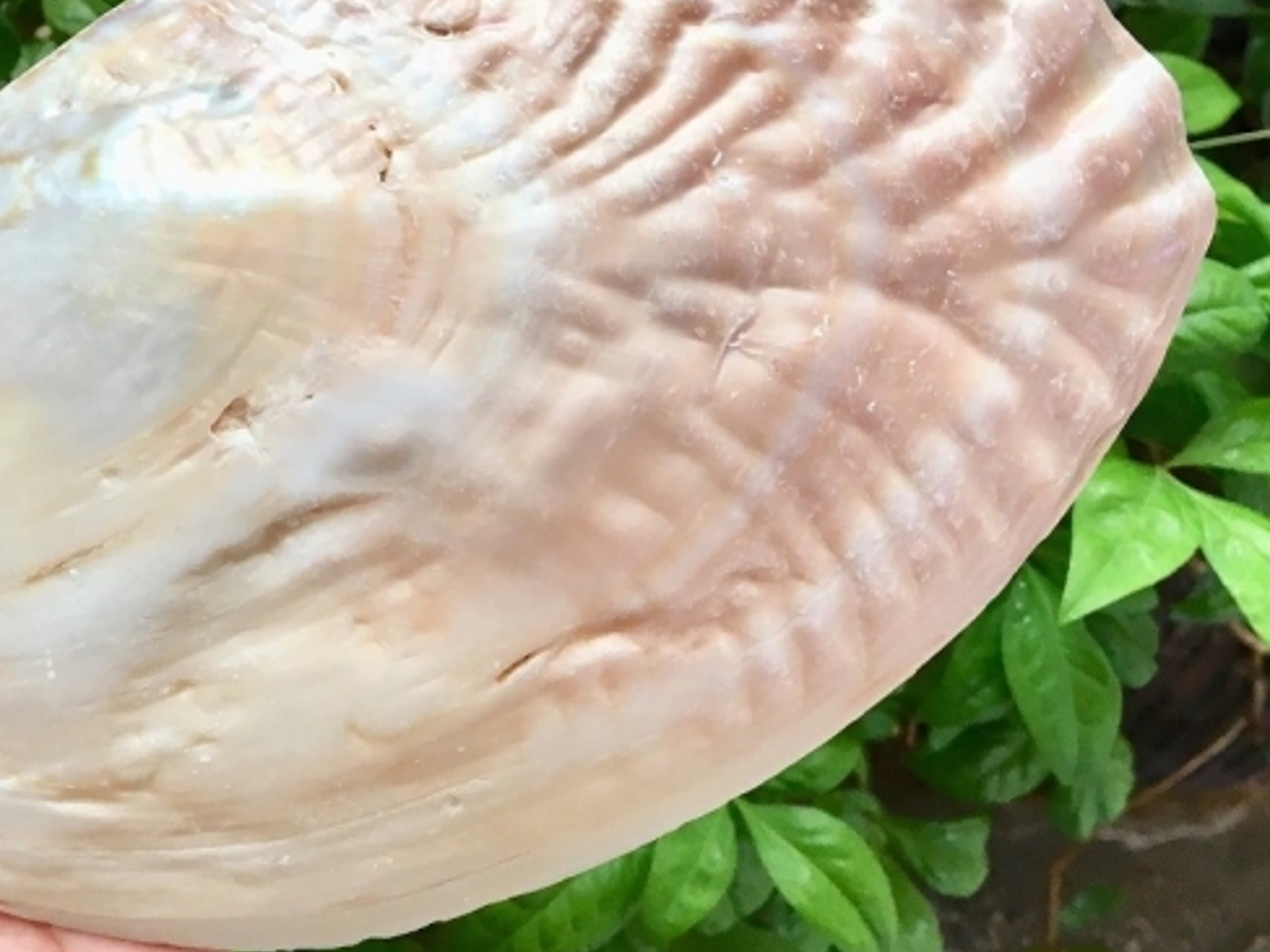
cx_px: 463
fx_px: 1394
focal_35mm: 38
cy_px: 382
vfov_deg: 37.6
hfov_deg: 48.4
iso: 25
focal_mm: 4.15
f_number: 2.2
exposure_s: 1/30
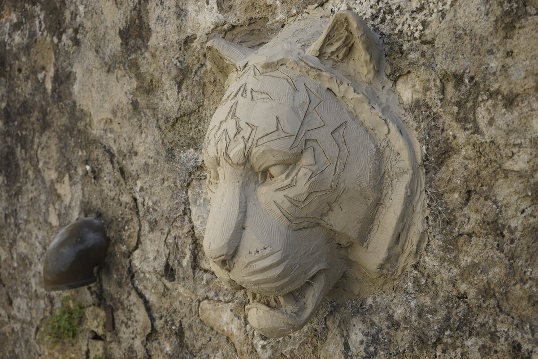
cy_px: 180
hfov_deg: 36.9
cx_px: 269
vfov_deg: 25.1
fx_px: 807
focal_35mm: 54
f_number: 5.6
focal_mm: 54
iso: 100
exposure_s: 1/200
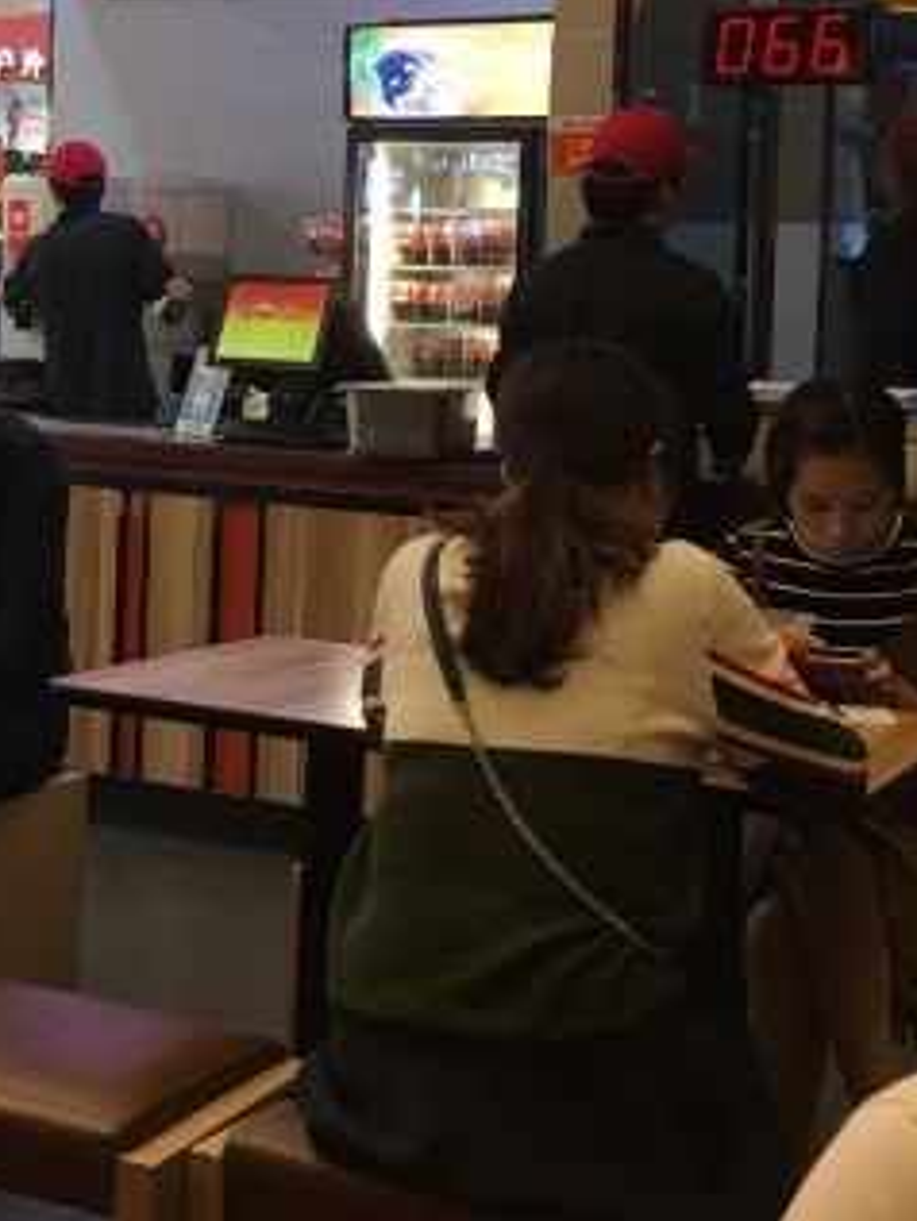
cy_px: 354
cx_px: 249
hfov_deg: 22.8
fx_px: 2259
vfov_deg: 29.9
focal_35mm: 64
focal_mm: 4.15
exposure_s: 1/17
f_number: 2.2
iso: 50
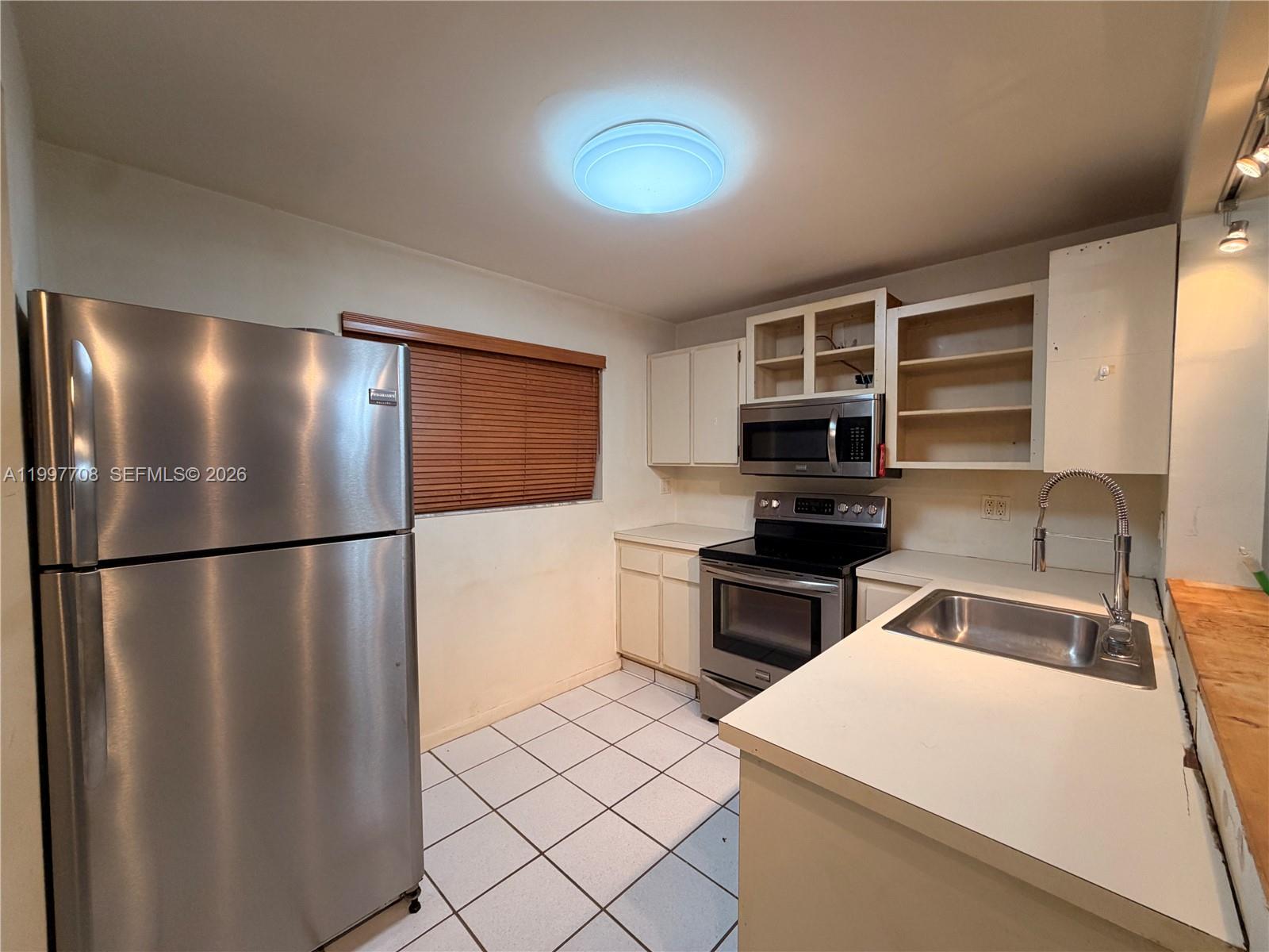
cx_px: 634
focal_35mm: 14
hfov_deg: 102.1
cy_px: 476
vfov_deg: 85.7
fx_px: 513
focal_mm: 2.22
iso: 200
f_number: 2.2
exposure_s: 1/120
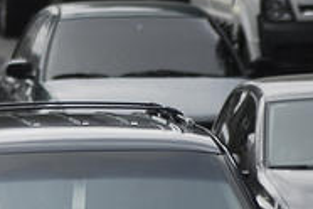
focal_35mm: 1516
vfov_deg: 0.9
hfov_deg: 1.4
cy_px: -70
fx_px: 13180
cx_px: -156
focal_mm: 200
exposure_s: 1/500
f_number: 2.8
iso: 100
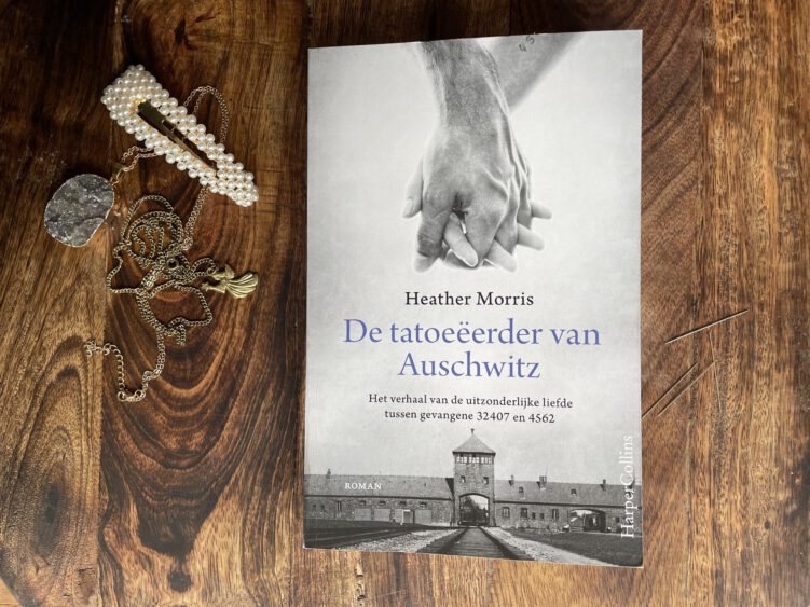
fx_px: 608
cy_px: 304
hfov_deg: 67.3
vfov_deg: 53.1
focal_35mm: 26
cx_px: 405
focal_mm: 4.2
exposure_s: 1/121
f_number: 1.6
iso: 100
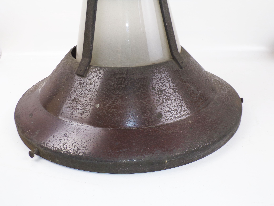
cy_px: 103
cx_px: 137
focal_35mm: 32
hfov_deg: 56.8
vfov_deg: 44.2
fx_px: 253
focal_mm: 5.8
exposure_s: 1/40
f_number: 3.2
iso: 80
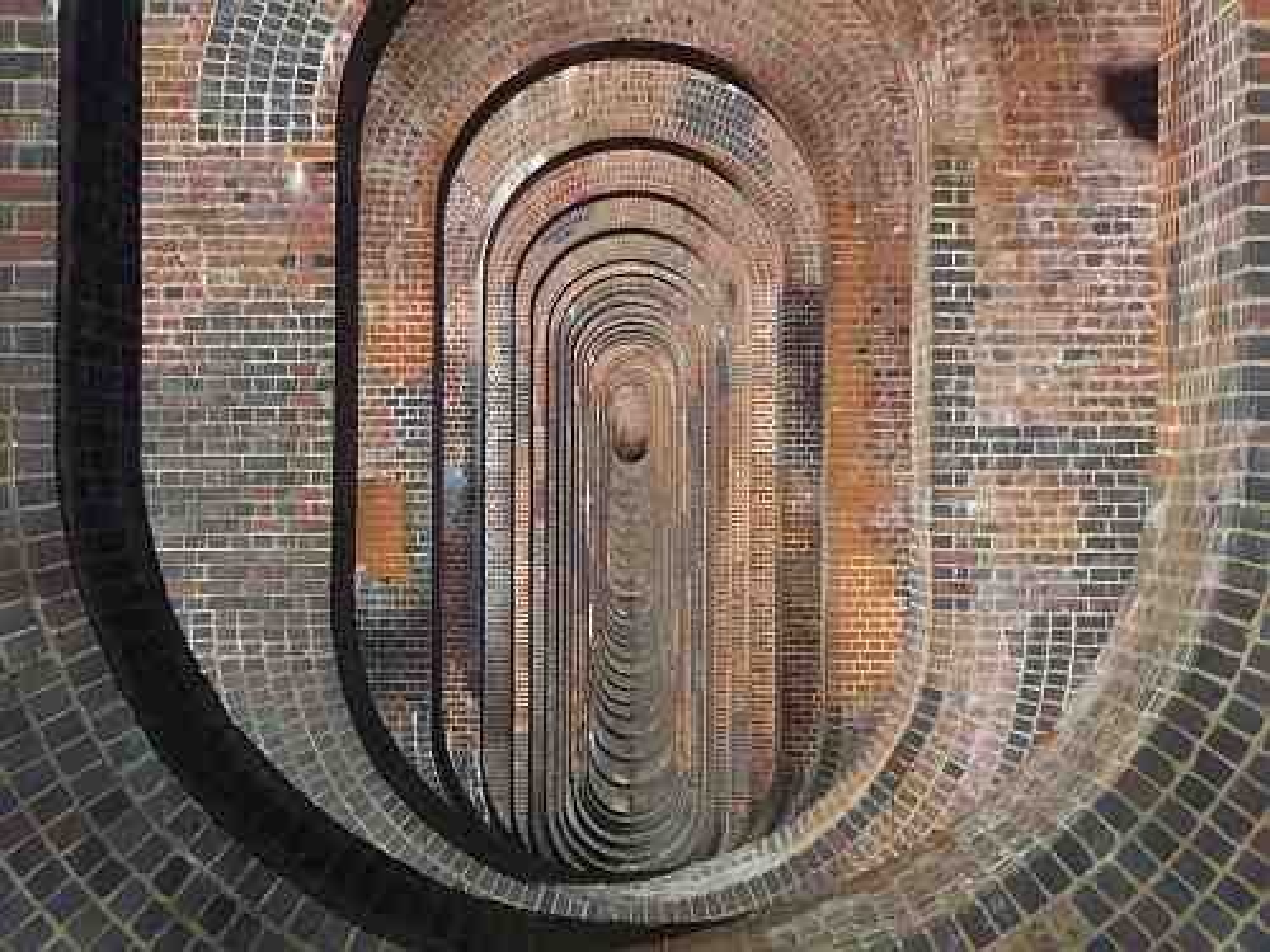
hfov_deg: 16.8
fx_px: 4293
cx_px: 635
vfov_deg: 12.7
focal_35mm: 117
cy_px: 476
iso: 64
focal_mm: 19.2
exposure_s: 1/400
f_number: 4.4
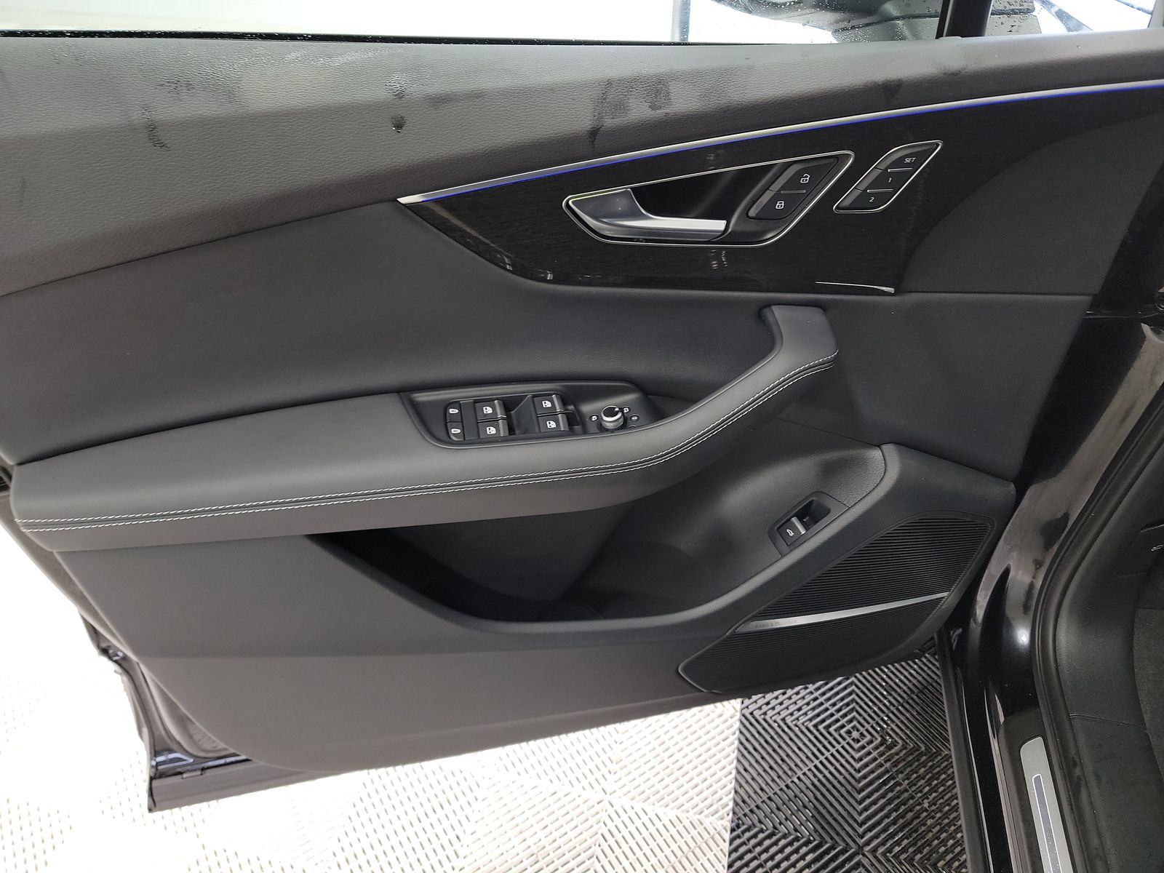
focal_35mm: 24
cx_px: 582
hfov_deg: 71.6
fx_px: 807
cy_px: 436
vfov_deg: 56.8
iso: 207
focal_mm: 6.7
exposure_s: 1/59
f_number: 1.8
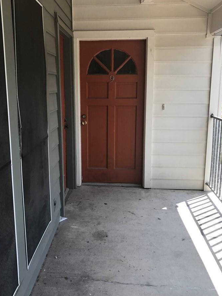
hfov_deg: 44.1
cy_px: 138
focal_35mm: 32
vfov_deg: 56.8
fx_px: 274
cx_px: 96
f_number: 1.8
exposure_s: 1/488
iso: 20
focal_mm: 3.99
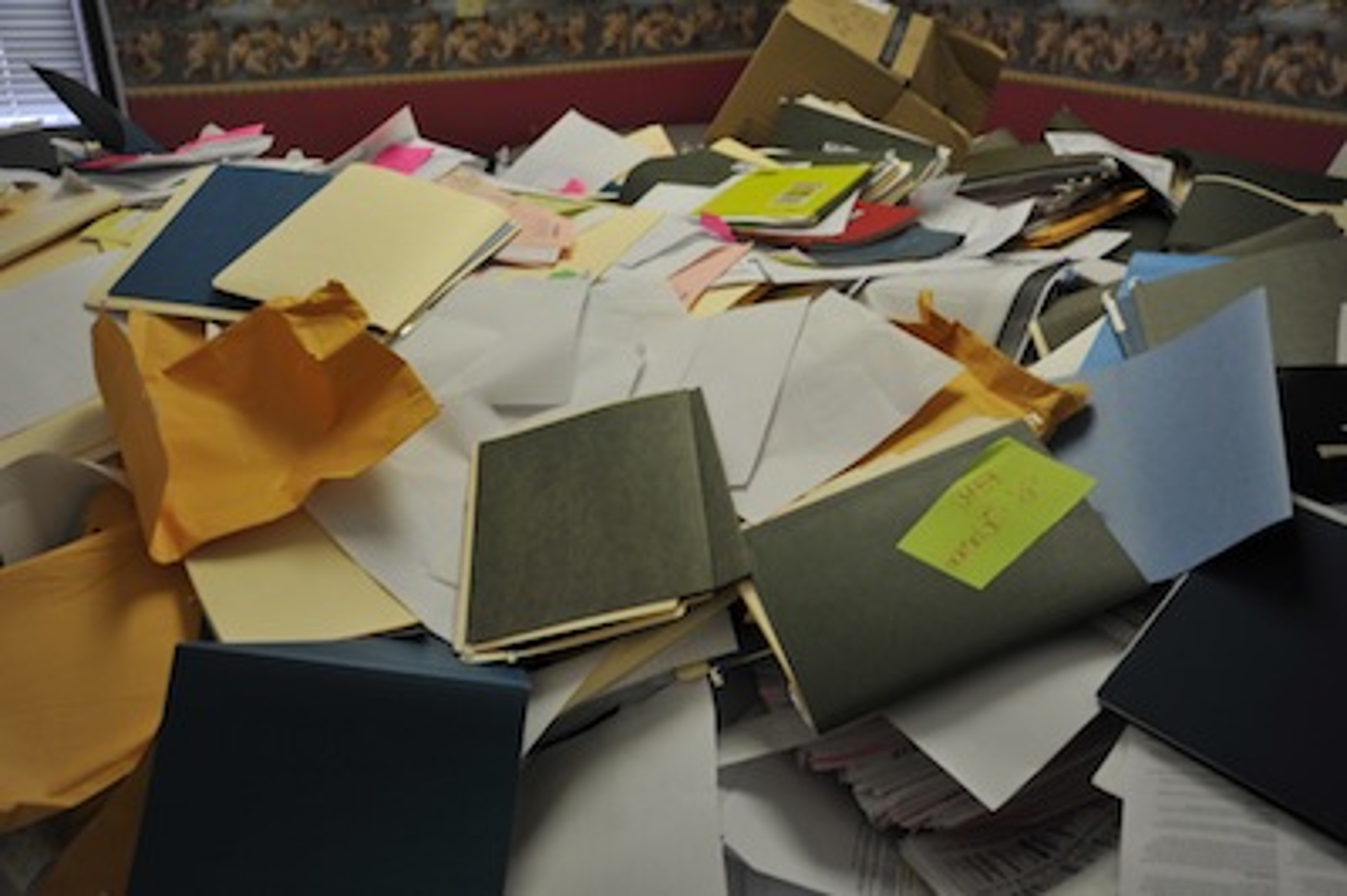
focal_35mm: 38
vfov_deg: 35.0
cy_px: 448
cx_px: 674
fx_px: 1421
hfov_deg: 50.7
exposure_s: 1/40
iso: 200
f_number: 4.2
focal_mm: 38
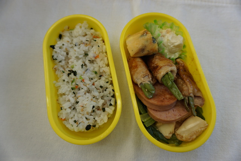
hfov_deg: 73.7
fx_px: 161
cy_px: 80
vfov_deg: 53.2
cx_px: 120
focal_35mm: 24
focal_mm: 16
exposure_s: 1/160
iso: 250
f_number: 4
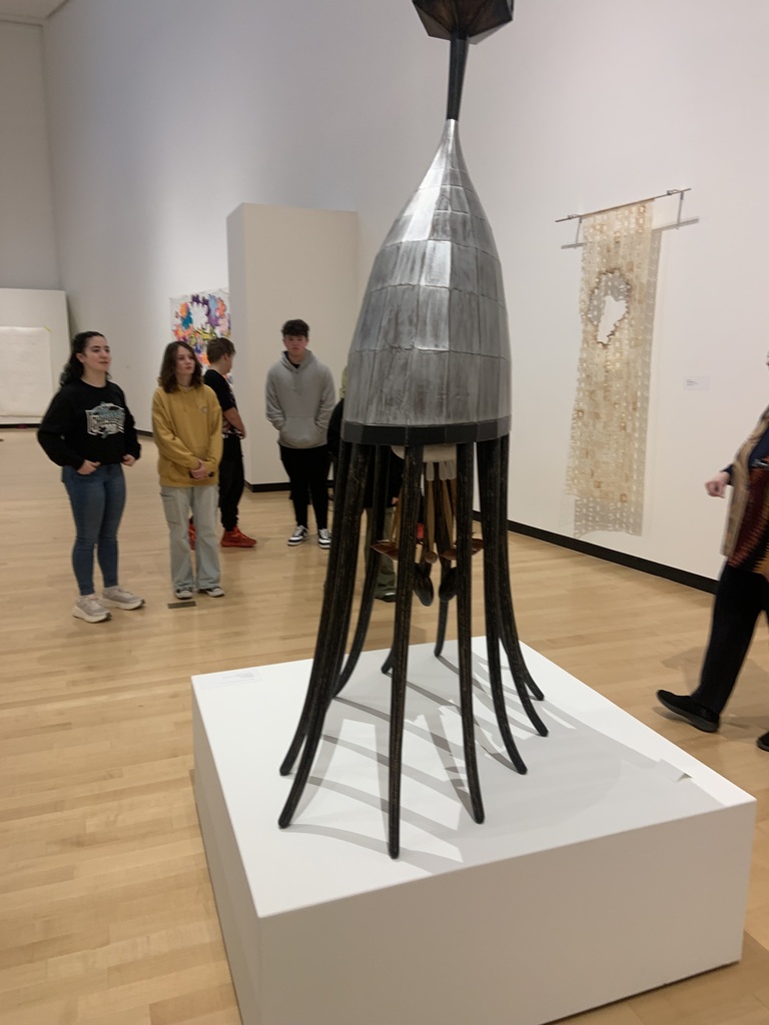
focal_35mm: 26
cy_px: 512
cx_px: 384
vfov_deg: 67.3
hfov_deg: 53.1
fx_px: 770
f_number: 1.8
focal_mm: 4.25
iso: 100
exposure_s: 1/60
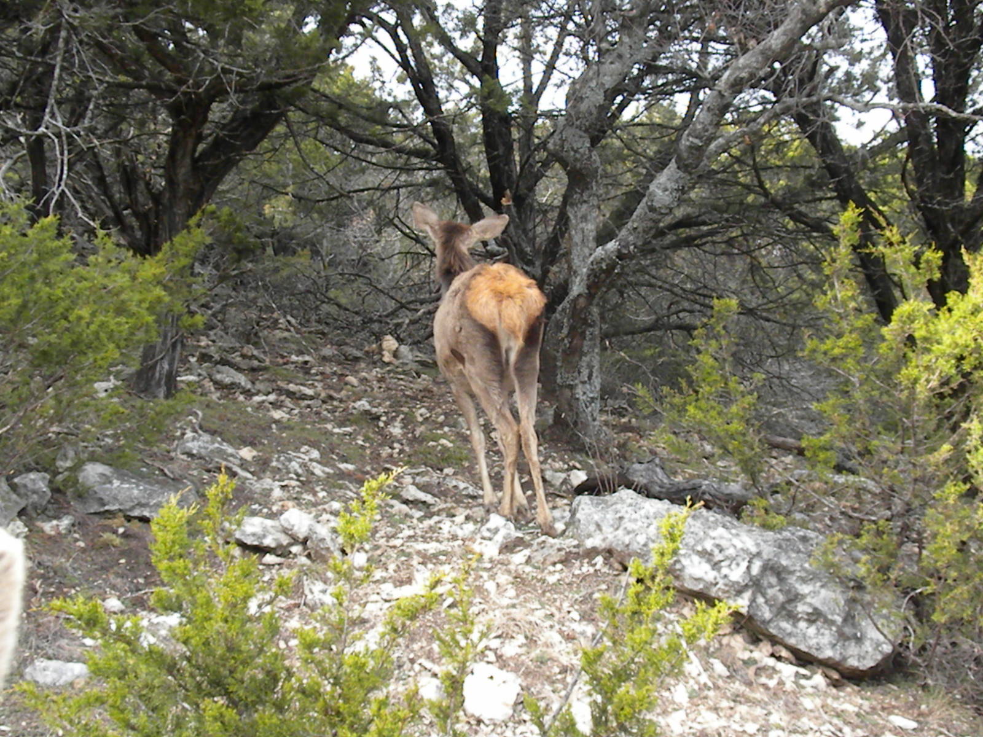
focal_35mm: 60
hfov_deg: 32.2
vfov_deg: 24.4
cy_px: 368
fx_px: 1704
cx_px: 492
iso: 640
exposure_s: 1/300
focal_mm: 10.7
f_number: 4.7
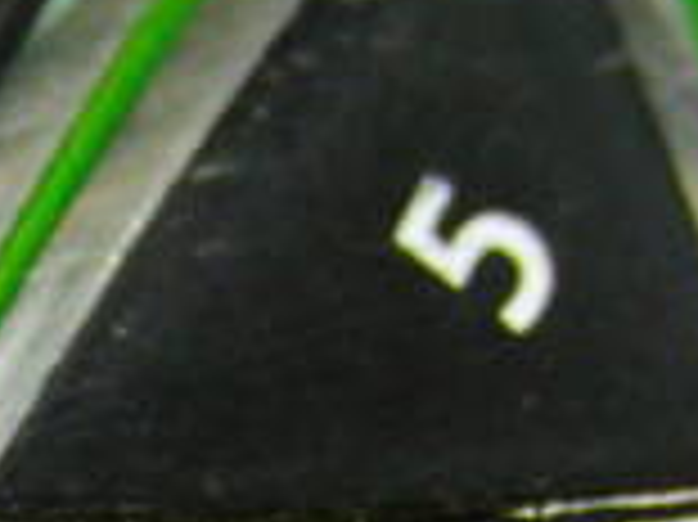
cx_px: -414
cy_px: 868
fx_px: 3083
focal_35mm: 153
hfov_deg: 12.2
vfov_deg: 9.3
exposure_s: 1/40
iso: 400
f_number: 3.6
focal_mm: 6.42
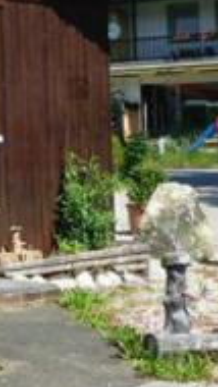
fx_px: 1417
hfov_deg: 8.4
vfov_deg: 15.5
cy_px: 139
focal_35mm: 138
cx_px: -189
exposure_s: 1/500
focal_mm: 7.4
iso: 100
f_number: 3.9
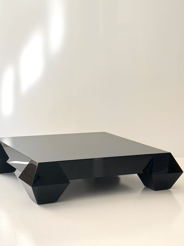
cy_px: 65
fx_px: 503
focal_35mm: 71
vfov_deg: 27.1
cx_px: 81
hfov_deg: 20.7
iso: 80
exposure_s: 1/359
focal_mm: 6.86
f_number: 1.78
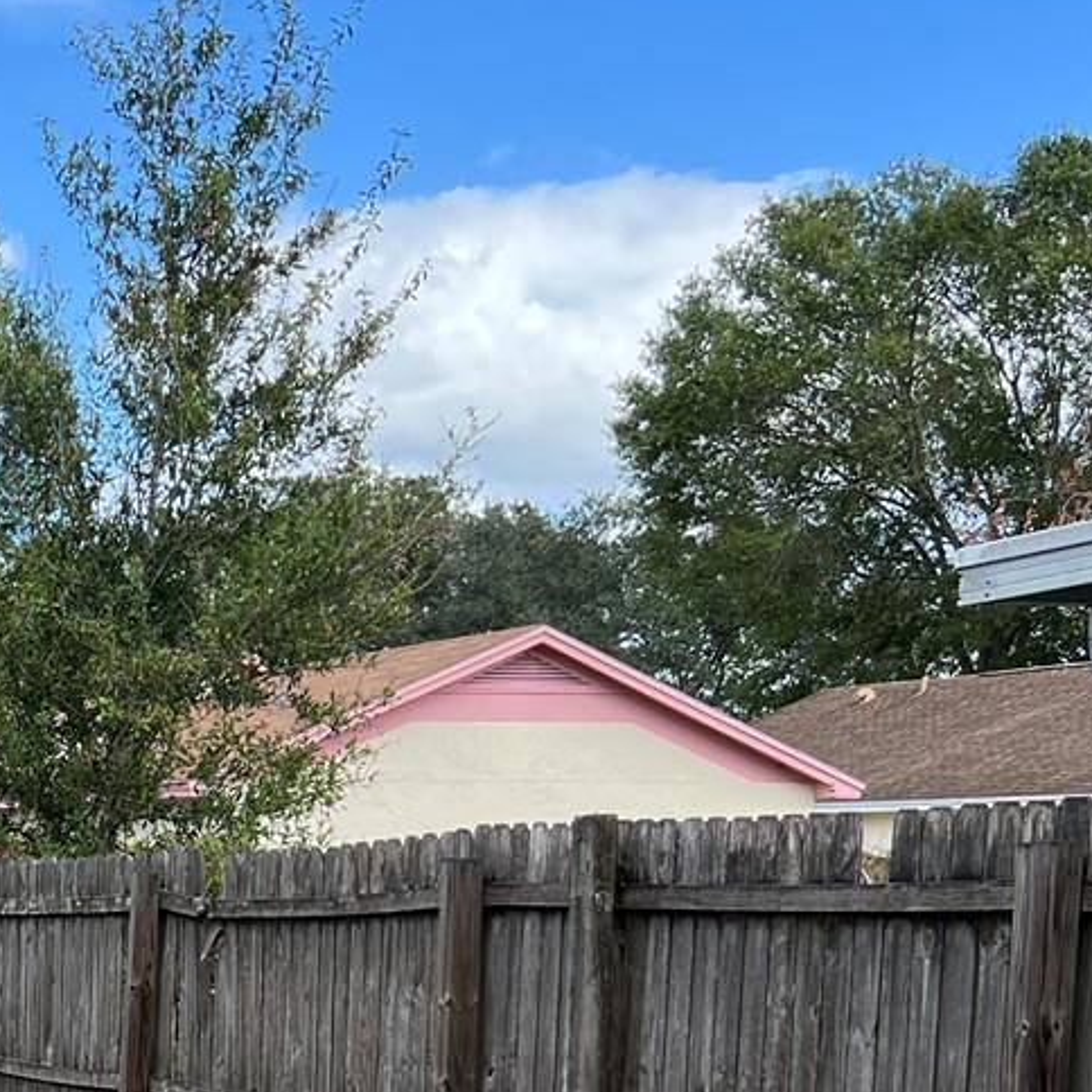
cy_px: 1254
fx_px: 2712
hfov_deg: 20.7
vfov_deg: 21.4
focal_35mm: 76
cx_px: -338
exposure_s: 1/1431
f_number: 1.5
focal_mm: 5.7
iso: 50
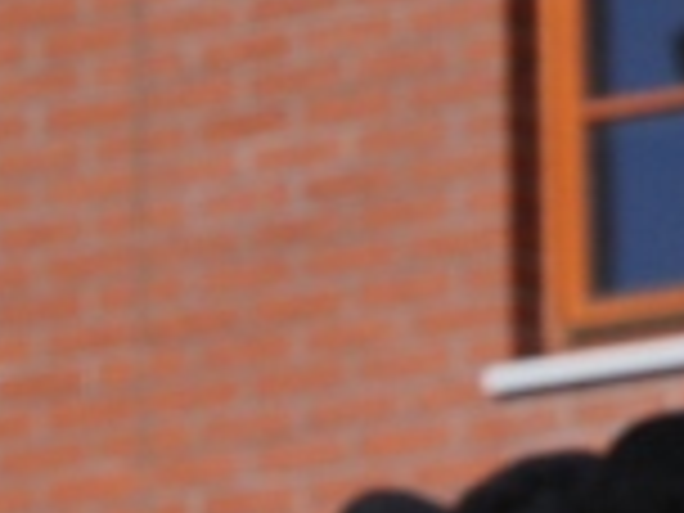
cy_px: 749
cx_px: -860
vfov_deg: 2.3
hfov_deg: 3.0
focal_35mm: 646
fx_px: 12755
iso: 250
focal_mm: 85
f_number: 8
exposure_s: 1/1000
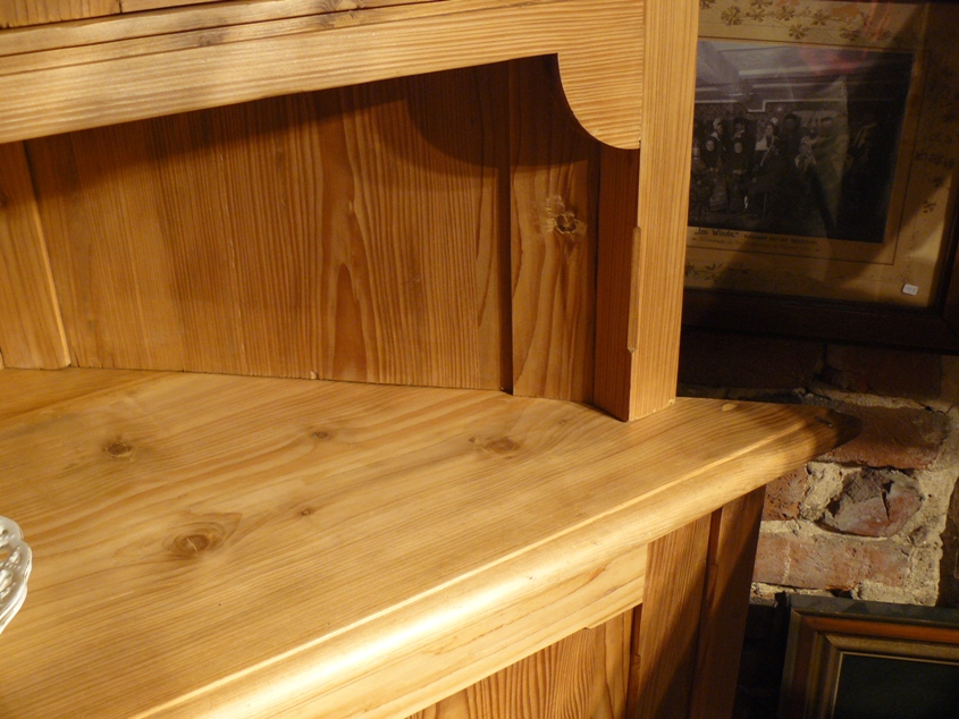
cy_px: 360
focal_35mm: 36
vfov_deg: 39.7
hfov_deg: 51.3
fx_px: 997
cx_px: 480
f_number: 2.8
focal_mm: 6
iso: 200
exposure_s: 1/5
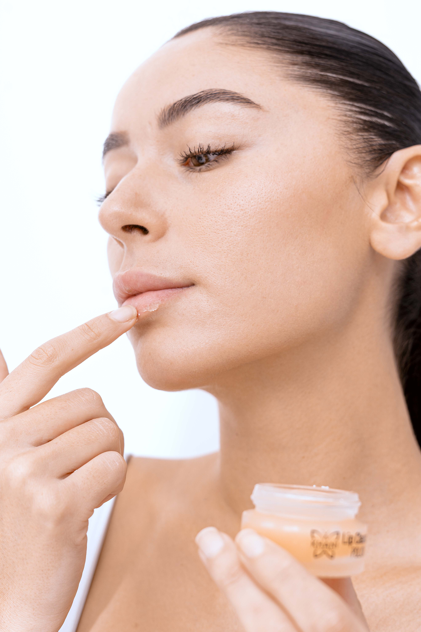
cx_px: 210
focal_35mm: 50
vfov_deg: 39.6
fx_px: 877
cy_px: 316
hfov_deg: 27.0
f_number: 5
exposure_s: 1/125
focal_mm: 50
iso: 160
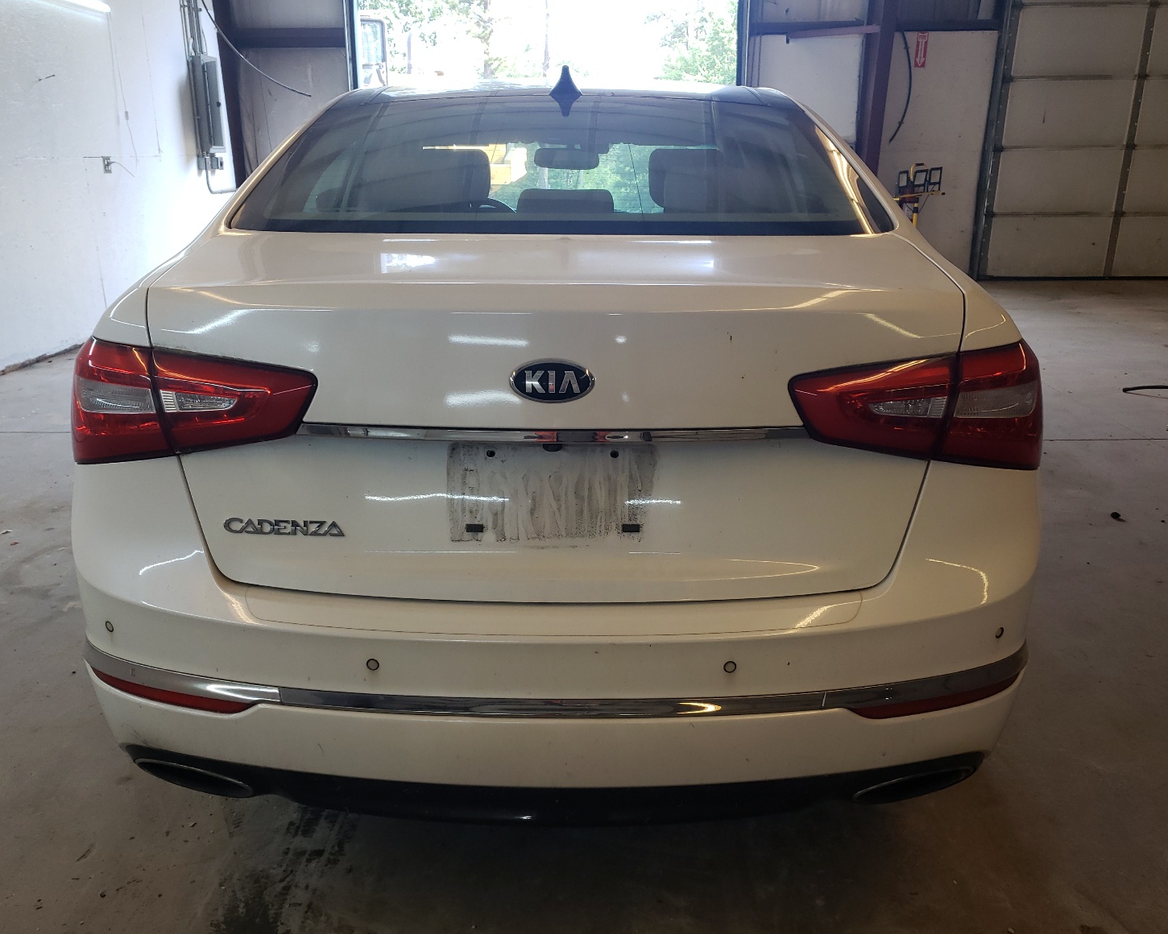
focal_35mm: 28
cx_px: 557
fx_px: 968
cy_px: 474
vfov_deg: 51.5
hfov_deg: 62.2
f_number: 1.5
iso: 65
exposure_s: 1/120
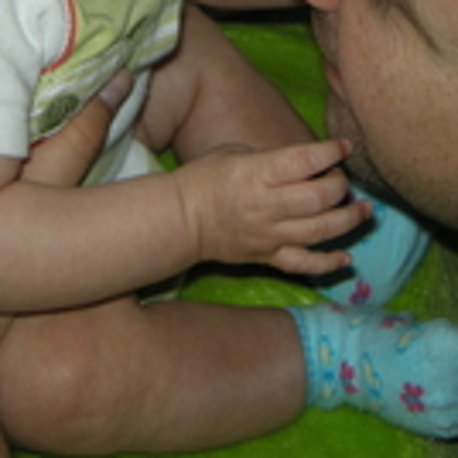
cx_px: 260
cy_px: -79
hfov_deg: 16.7
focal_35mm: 104
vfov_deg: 16.1
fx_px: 1557
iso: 64
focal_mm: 7.5
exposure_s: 1/60
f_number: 2.7
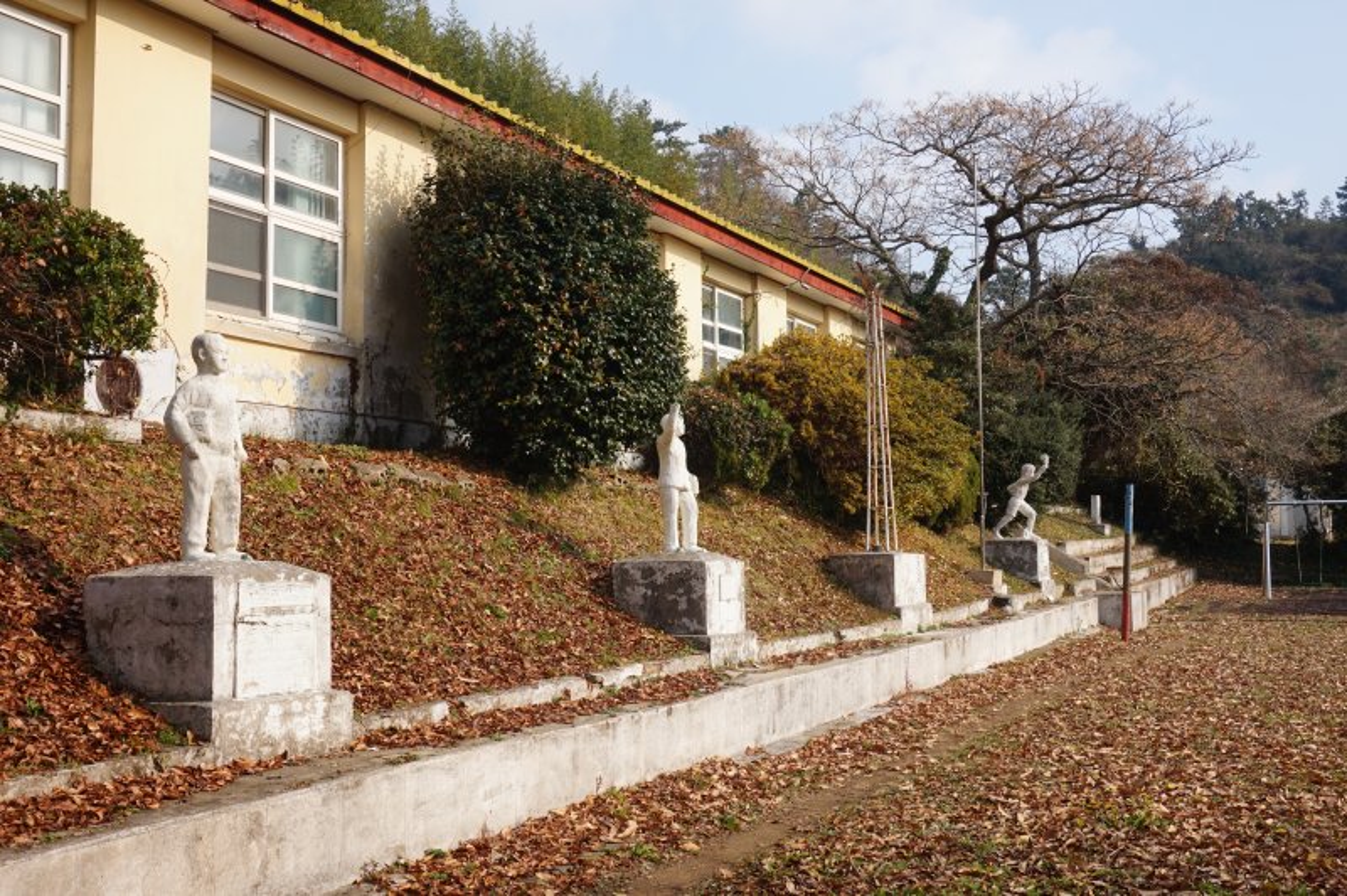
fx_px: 1402
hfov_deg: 51.3
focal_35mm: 38
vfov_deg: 35.4
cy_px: 448
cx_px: 674
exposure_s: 1/100
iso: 100
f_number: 11
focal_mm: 25
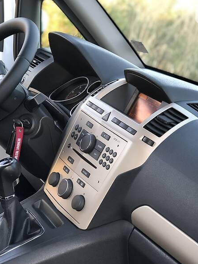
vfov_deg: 25.3
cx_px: 88
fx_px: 587
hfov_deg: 19.1
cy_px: 133
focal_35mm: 77
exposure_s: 1/30
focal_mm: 6.6
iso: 64
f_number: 2.8
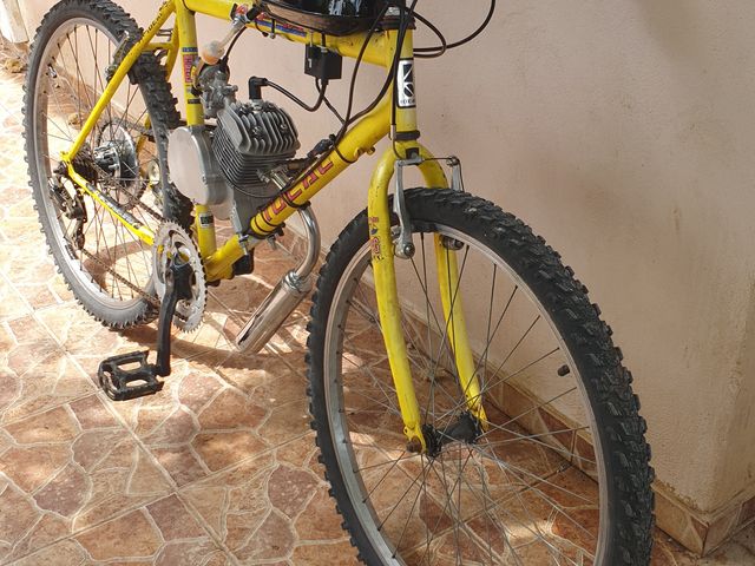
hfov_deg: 67.3
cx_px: 378
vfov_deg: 53.1
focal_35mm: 26
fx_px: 567
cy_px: 283
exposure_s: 1/223
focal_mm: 4.32
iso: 50
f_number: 2.4
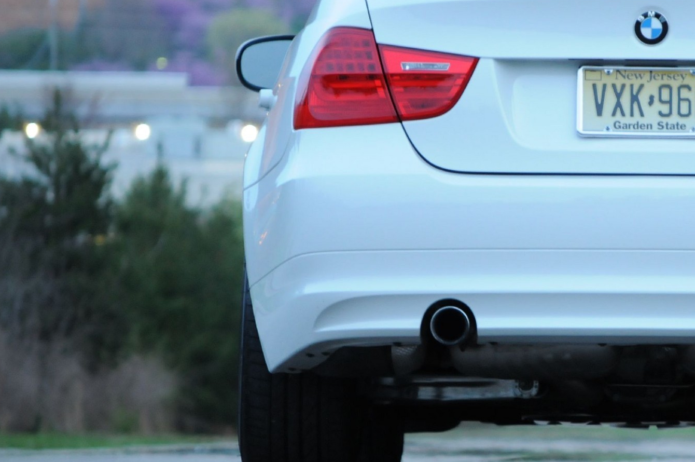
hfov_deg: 5.5
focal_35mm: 378
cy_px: 151
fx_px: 7287
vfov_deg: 3.6
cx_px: 618
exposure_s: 1/20
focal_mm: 135
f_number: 5
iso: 1000
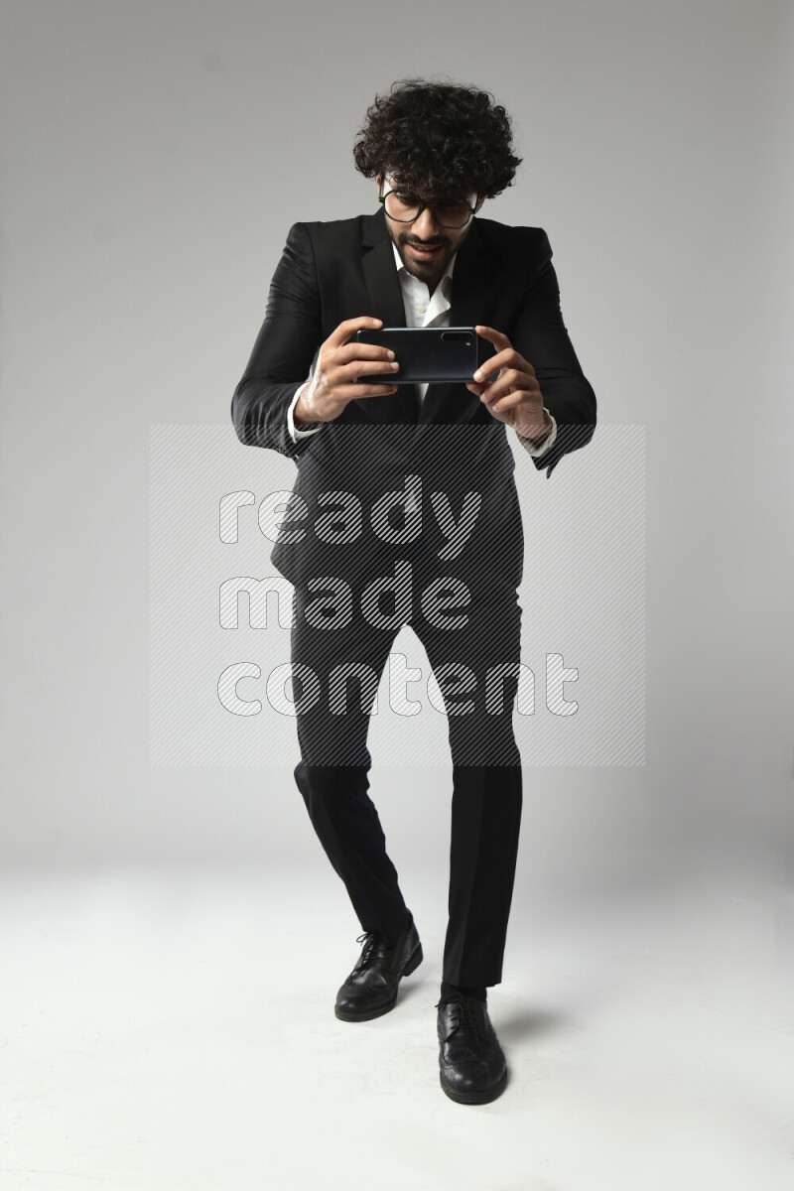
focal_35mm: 34
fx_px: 1125
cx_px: 397
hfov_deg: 38.9
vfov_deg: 55.8
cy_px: 596
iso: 400
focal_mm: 34
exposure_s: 1/125
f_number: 5.6
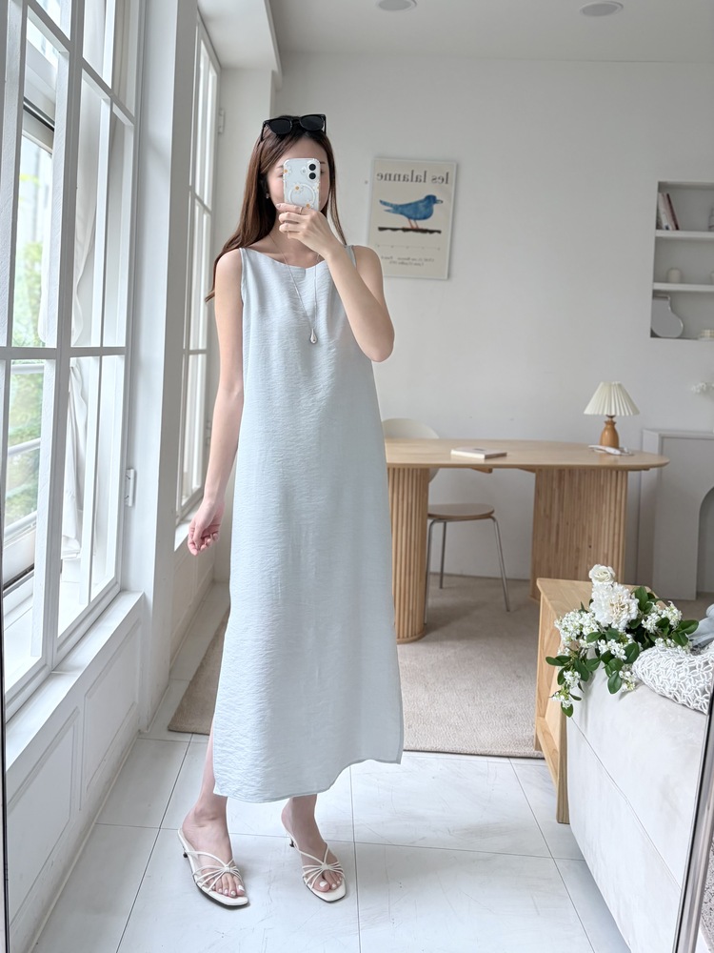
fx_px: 715
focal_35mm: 26
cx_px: 357
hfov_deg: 53.1
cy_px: 476
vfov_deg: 67.3
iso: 64
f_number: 1.6
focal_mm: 5.96
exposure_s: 1/180
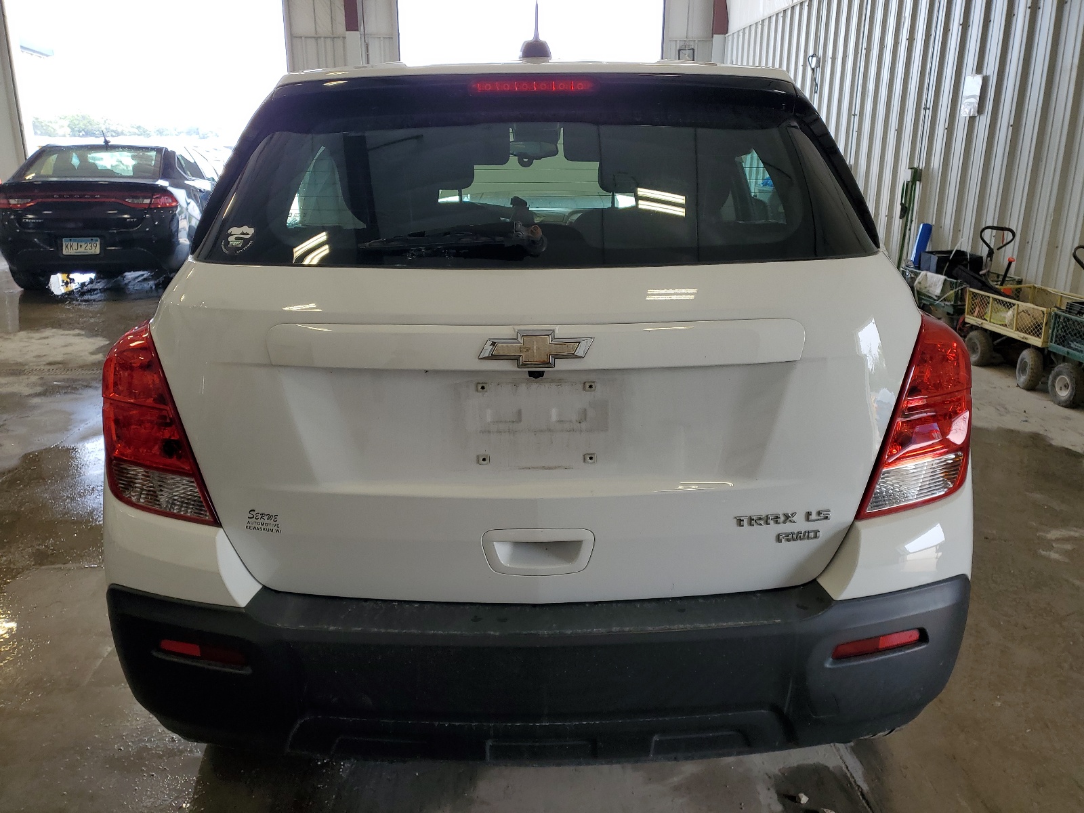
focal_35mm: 26
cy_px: 406
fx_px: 814
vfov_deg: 53.1
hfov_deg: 67.3
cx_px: 542
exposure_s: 1/286
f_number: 1.5
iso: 50
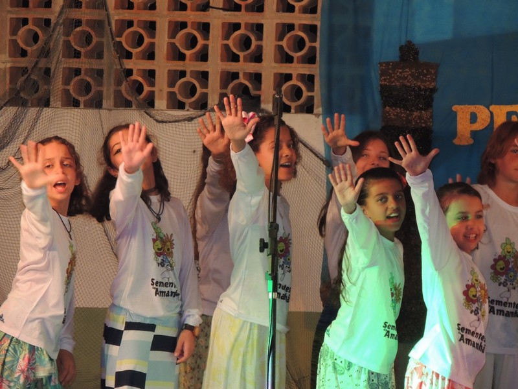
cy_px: 194
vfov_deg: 4.6
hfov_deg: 6.1
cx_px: 259
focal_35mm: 325
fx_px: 4863
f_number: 4.8
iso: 720
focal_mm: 57.9
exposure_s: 1/60
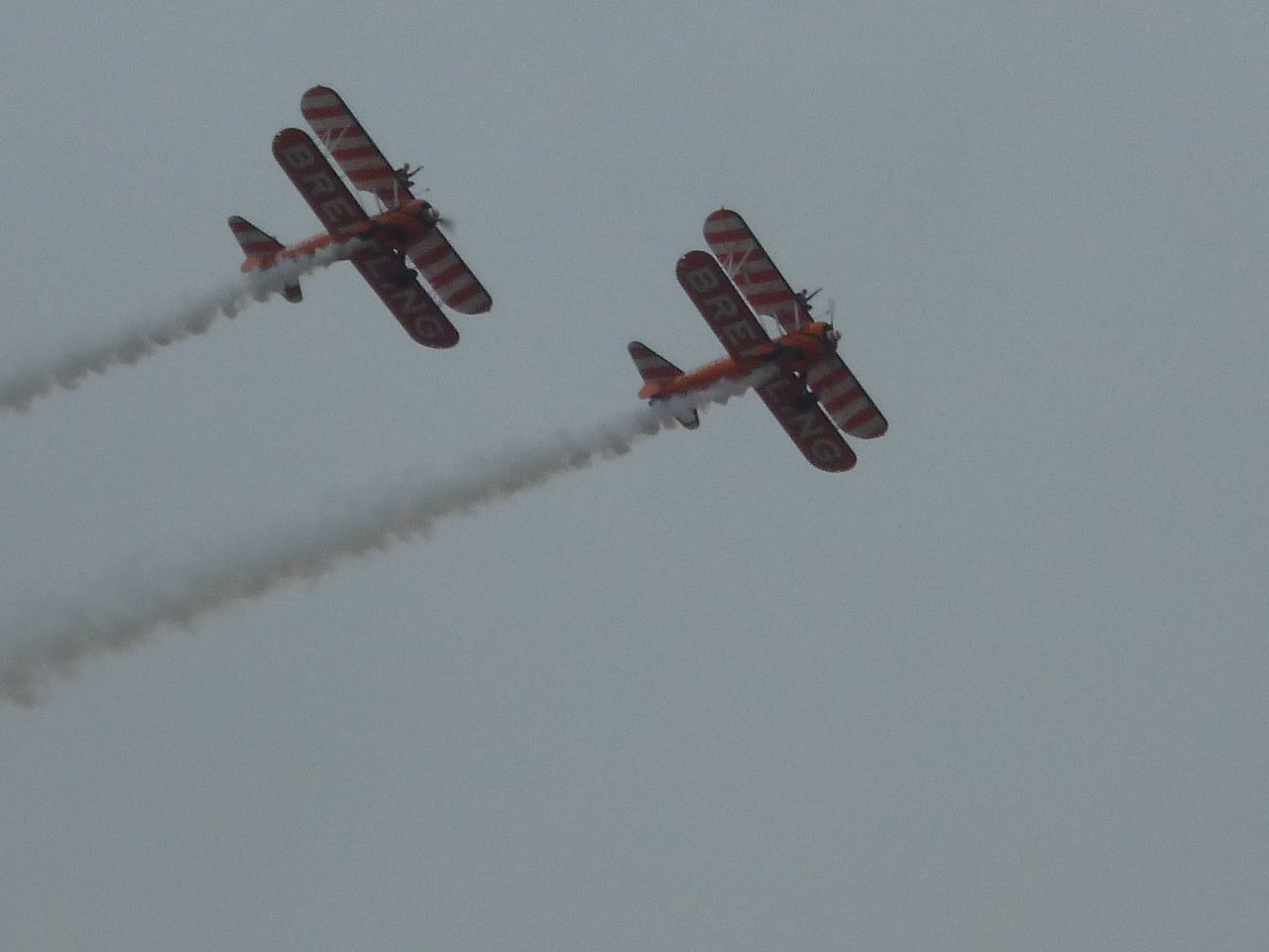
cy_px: 476
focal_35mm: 271
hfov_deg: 7.3
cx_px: 634
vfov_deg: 5.5
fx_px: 9935
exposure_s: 1/500
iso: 160
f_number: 6.5
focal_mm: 20
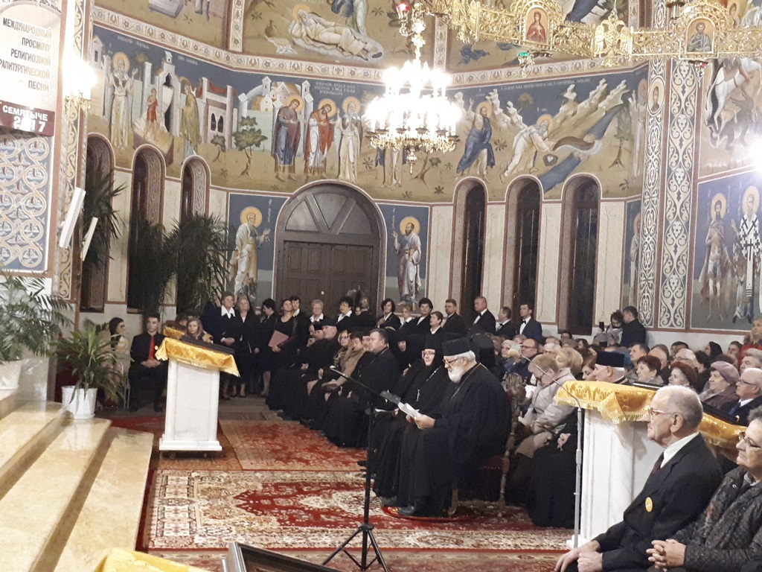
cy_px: 286
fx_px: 594
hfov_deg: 65.3
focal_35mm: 27
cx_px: 381
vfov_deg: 51.4
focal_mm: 3.6
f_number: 1.9
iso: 800
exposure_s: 1/17
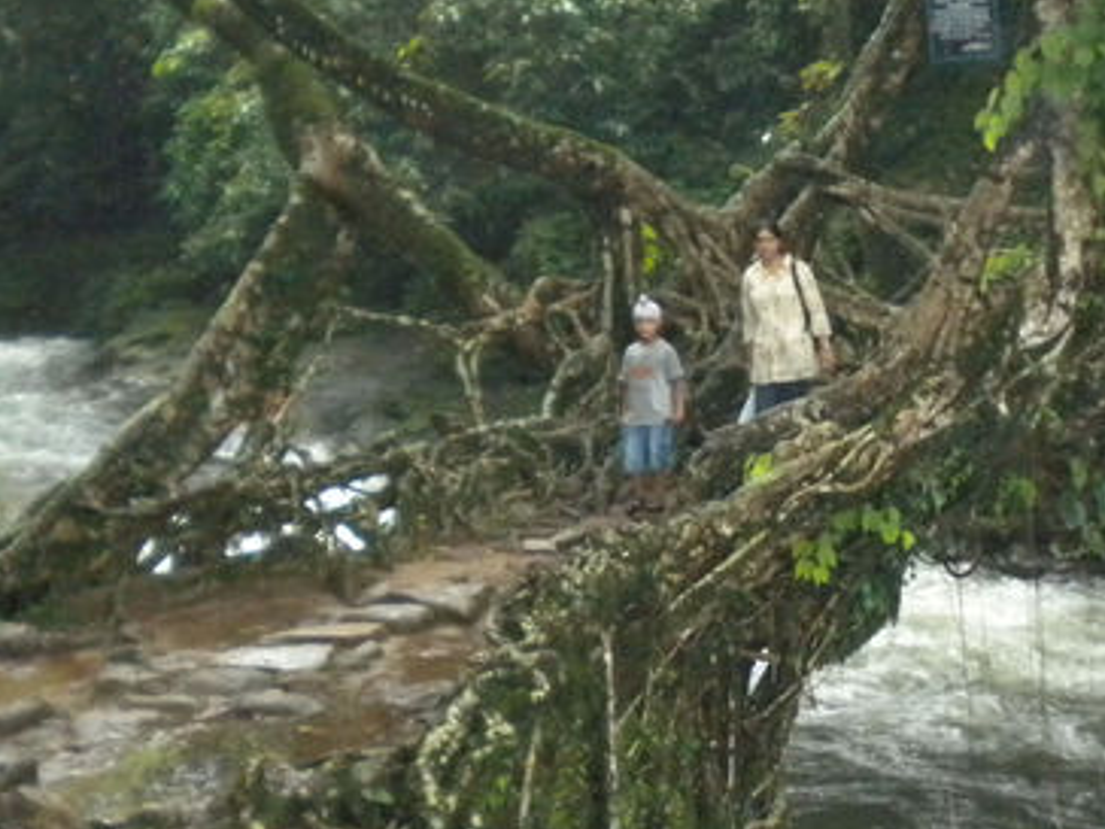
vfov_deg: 19.1
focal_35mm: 77
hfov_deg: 25.0
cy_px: 367
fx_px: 2458
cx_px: 847
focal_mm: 6.3
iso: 800
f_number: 3.1
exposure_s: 1/30
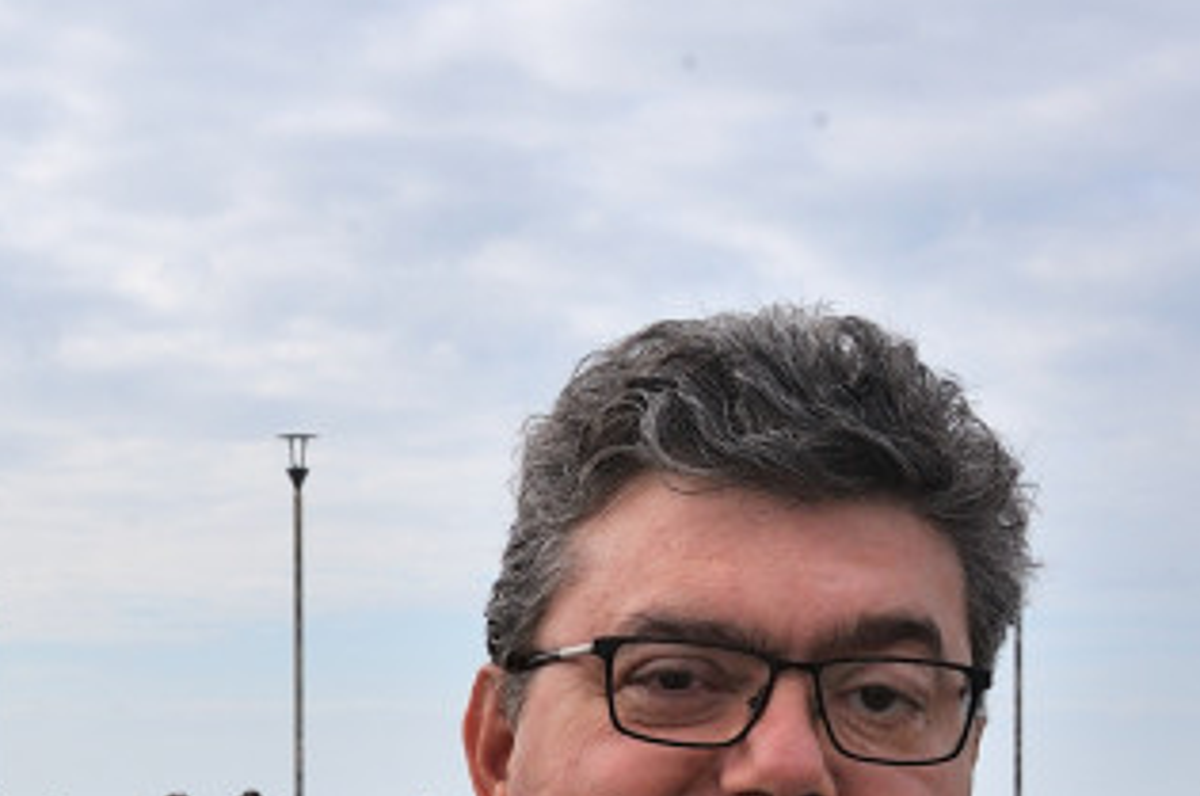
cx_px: -232
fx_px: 4659
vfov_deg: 9.6
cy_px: 950
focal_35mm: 140
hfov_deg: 14.2
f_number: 16
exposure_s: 1/320
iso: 200
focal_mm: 43
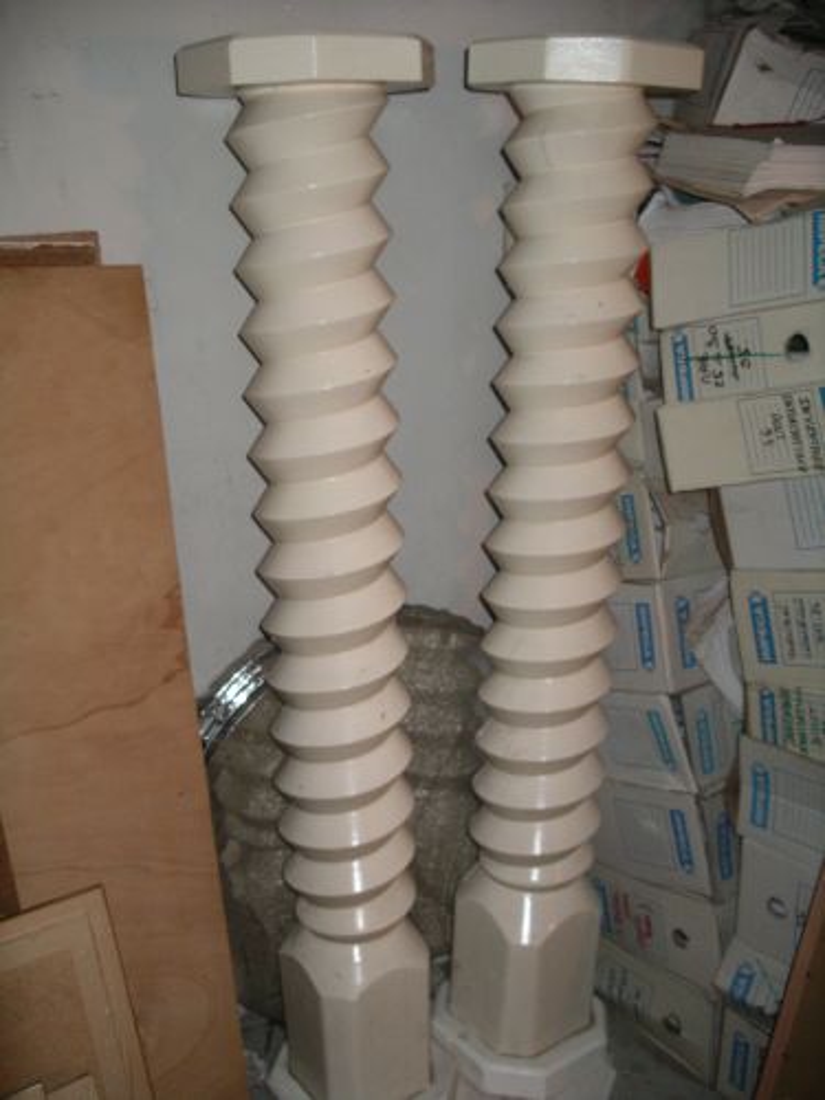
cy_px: 550
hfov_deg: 38.7
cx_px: 412
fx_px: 1176
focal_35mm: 37
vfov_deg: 50.1
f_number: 2.8
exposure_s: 1/40
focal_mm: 7.8
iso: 200
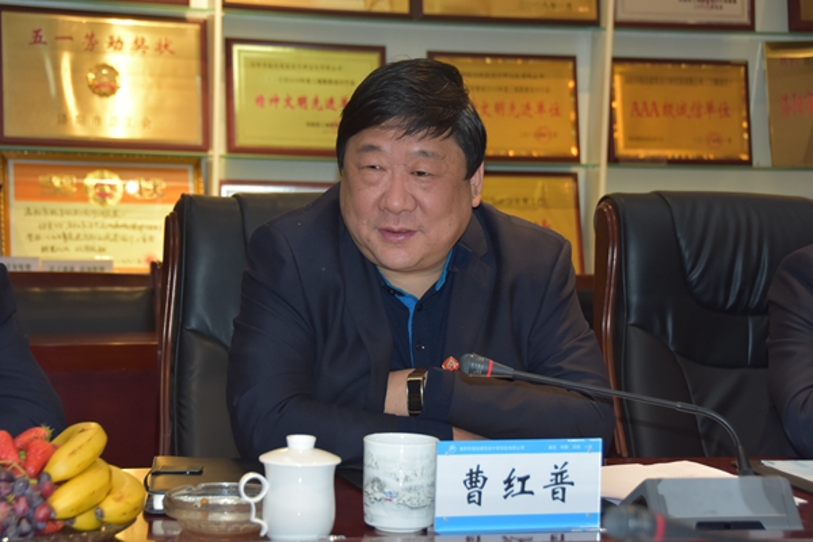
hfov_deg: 24.2
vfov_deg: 16.3
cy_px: 271
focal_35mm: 84
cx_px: 406
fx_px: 1897
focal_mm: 56
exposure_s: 1/60
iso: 640
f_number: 4.8
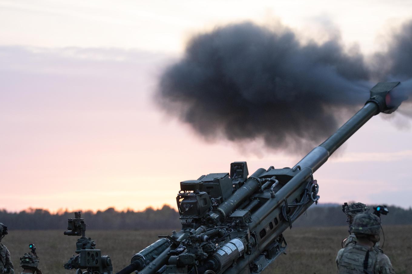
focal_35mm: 148
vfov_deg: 9.3
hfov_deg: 13.9
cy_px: 189
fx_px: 1694
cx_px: 213
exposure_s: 1/400
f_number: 2.8
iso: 1000
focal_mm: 105
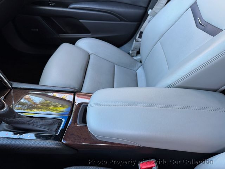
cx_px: 112
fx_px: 156
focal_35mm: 24
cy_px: 84
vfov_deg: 56.8
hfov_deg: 71.6
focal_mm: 6.76
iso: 125
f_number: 1.78
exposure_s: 1/61
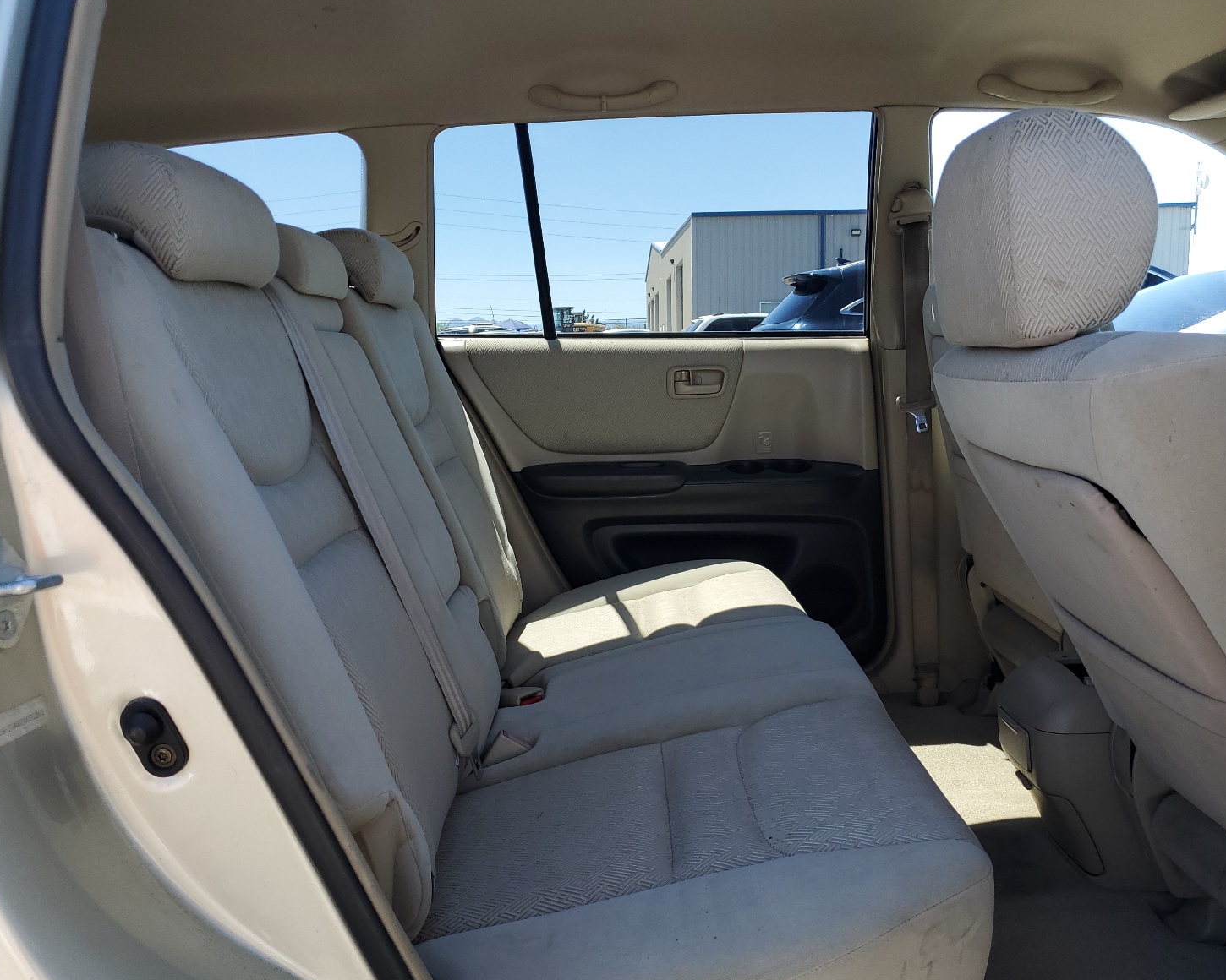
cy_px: 480
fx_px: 1016
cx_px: 616
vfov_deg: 51.5
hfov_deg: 62.2
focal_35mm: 28
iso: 50
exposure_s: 1/556
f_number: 1.5
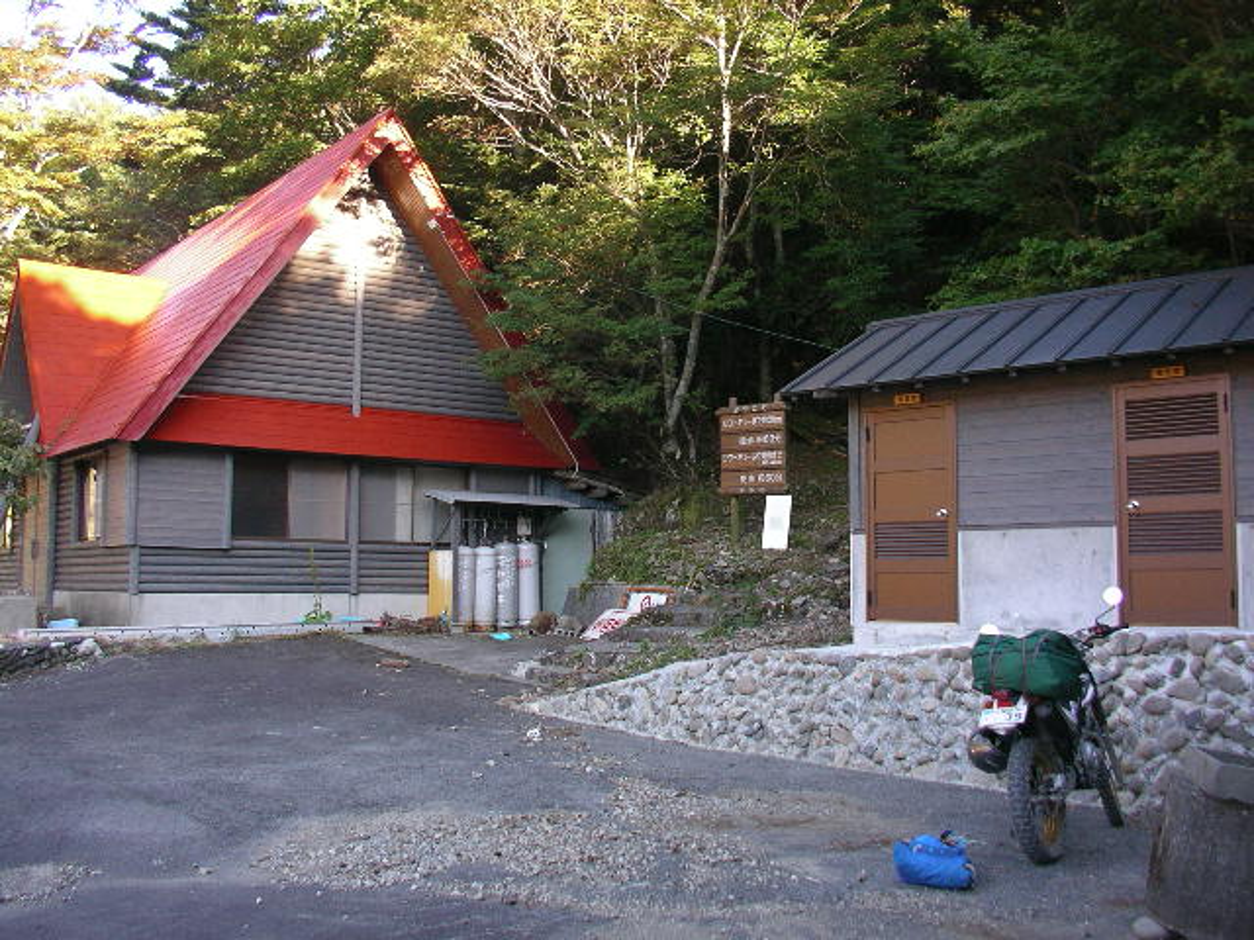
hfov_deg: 50.1
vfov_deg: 38.7
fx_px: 1340
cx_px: 627
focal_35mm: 37
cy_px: 470
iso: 100
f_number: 2.8
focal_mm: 5.7
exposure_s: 1/80
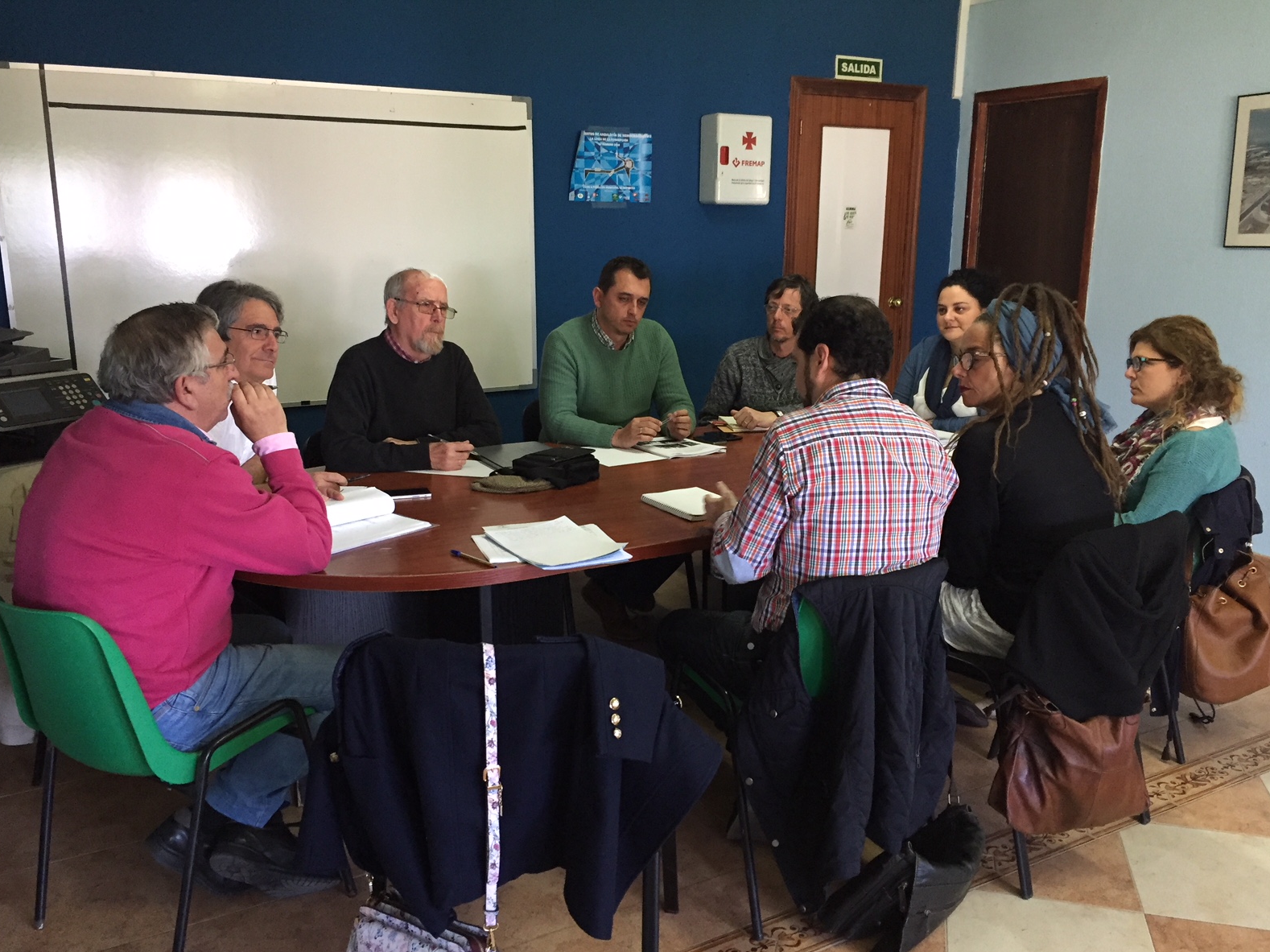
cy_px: 491
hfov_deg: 60.0
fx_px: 1100
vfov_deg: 46.8
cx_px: 635
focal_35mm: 30
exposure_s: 1/33
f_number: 2.2
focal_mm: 4.15
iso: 200
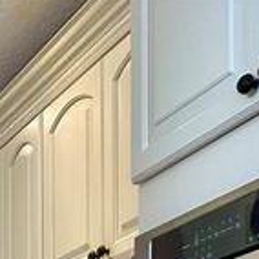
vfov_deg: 14.5
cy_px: 474
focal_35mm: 105
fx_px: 889
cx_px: -378
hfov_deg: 12.6
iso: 125
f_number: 1.78
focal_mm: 6.86
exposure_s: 1/60
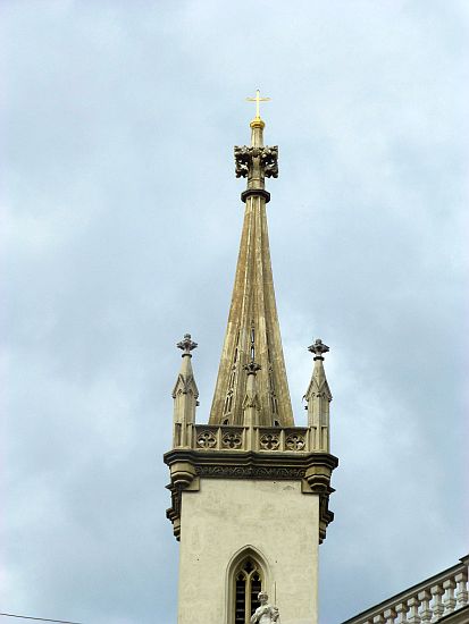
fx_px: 2329
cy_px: 312
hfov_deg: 11.5
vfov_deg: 15.3
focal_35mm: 129
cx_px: 234
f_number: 5.4
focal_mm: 23.1
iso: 100
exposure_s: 1/1000
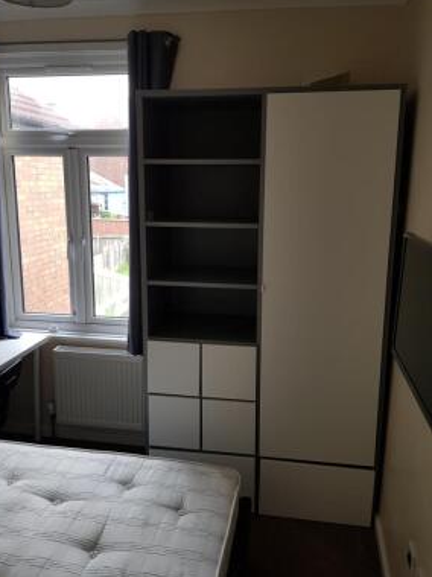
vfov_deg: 60.0
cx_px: 184
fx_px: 499
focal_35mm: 30
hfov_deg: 46.6
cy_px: 293
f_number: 1.7
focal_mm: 4.2
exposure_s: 1/50
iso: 50
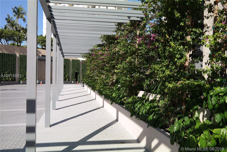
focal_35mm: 38
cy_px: 76
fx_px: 240
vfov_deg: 35.0
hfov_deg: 50.7
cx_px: 114
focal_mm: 25
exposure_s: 1/200
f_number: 5.6
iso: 100
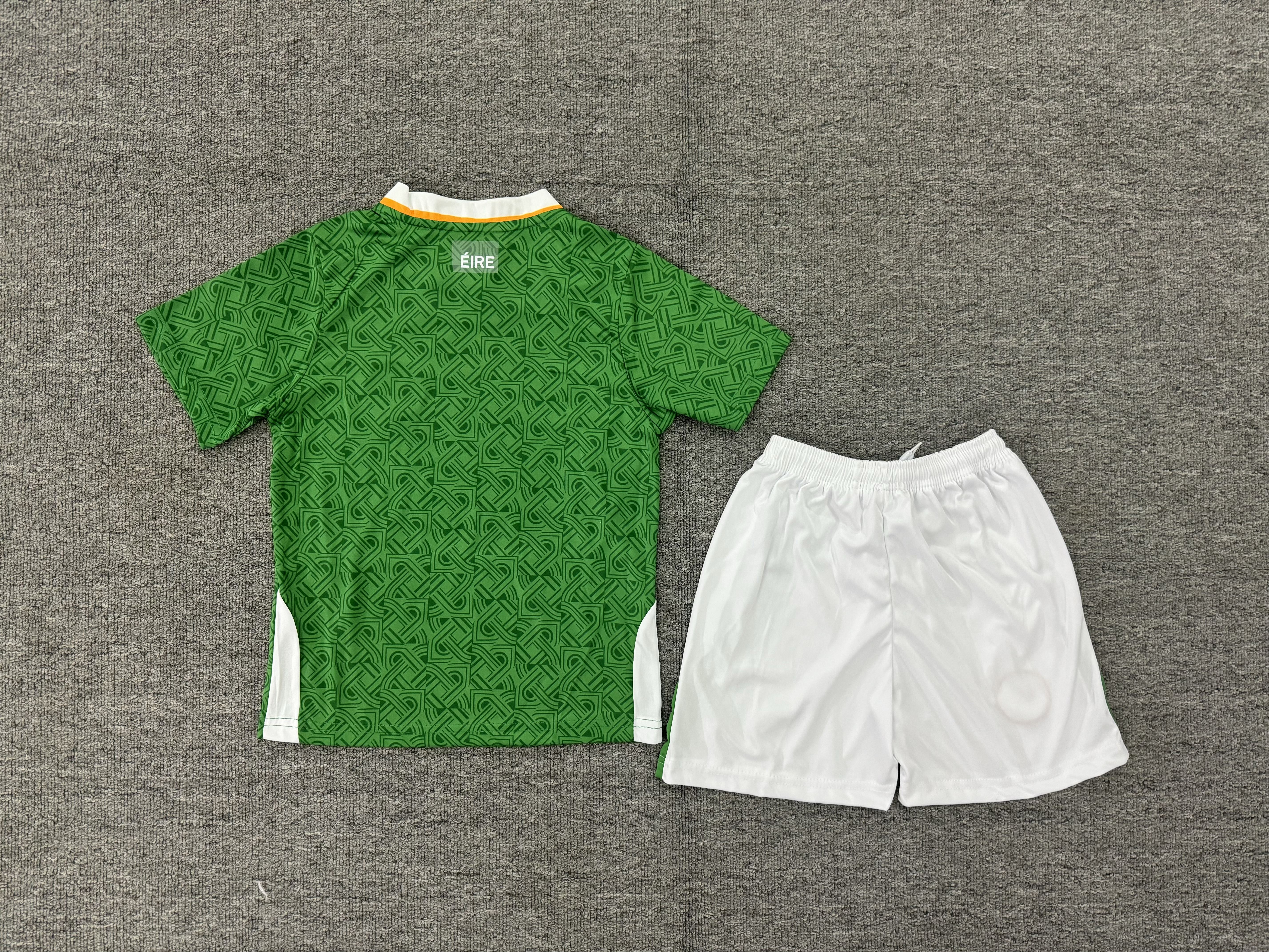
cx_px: 634
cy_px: 476
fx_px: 880
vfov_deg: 56.8
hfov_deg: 71.6
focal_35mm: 24
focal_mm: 6.86
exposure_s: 1/60
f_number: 1.78
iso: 320
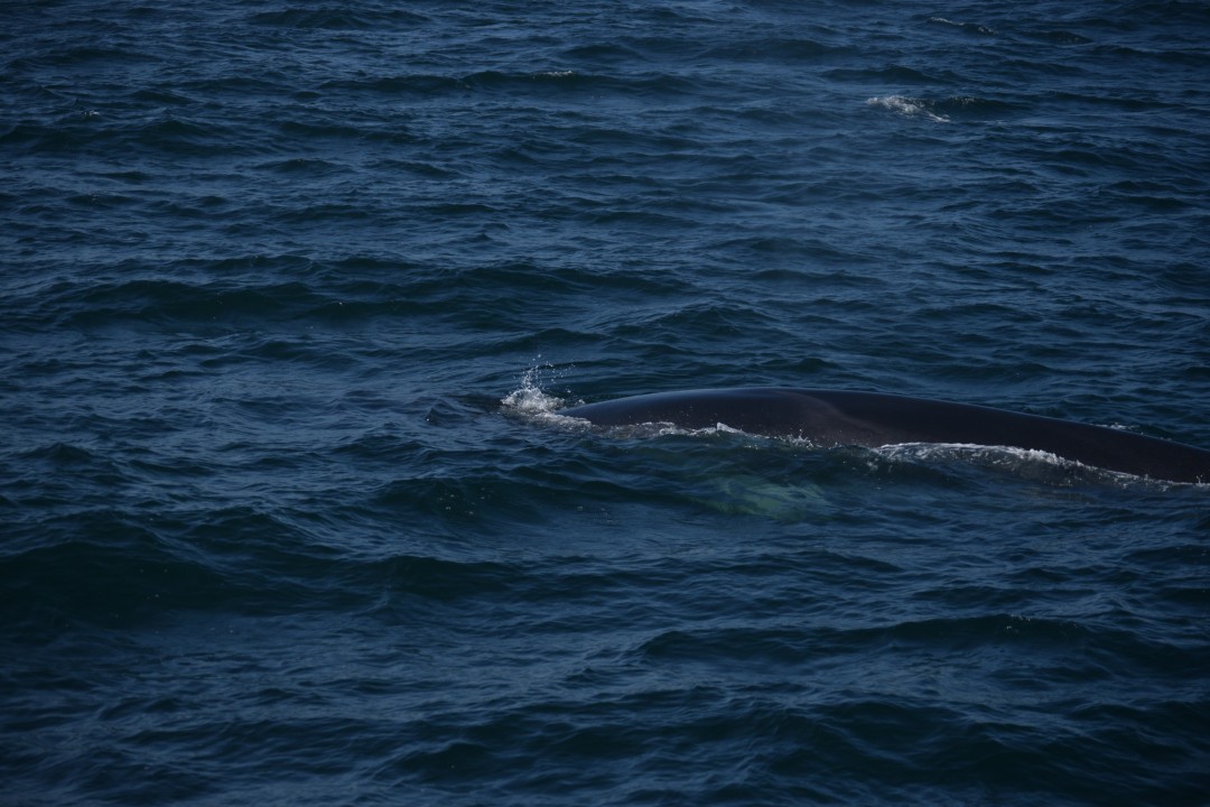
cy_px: 404
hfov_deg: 14.4
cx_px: 605
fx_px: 4789
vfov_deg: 9.6
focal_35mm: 142
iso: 200
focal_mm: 95
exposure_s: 1/4000
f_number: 4.5
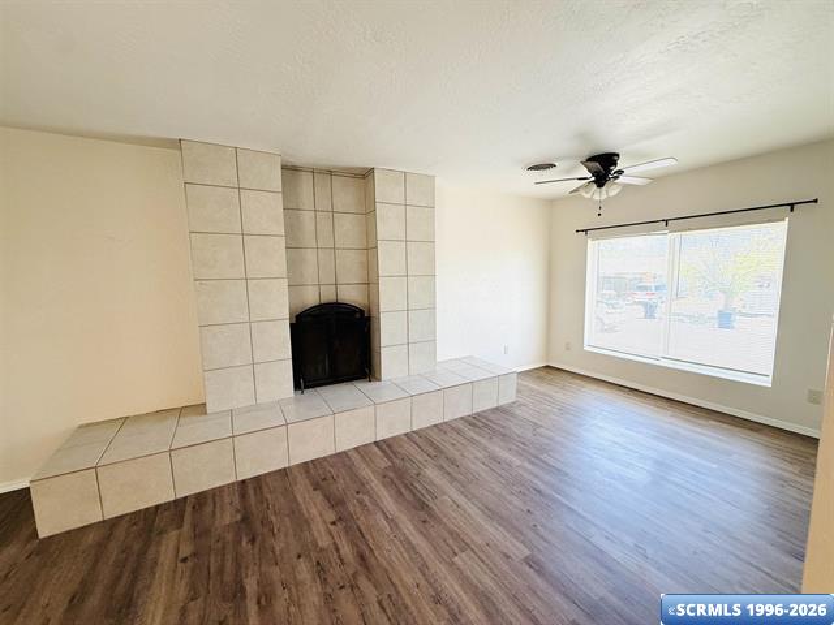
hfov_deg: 102.1
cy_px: 312
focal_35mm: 14
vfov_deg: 85.7
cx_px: 417
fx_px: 337
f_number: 2.2
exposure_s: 1/120
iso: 125
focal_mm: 2.22
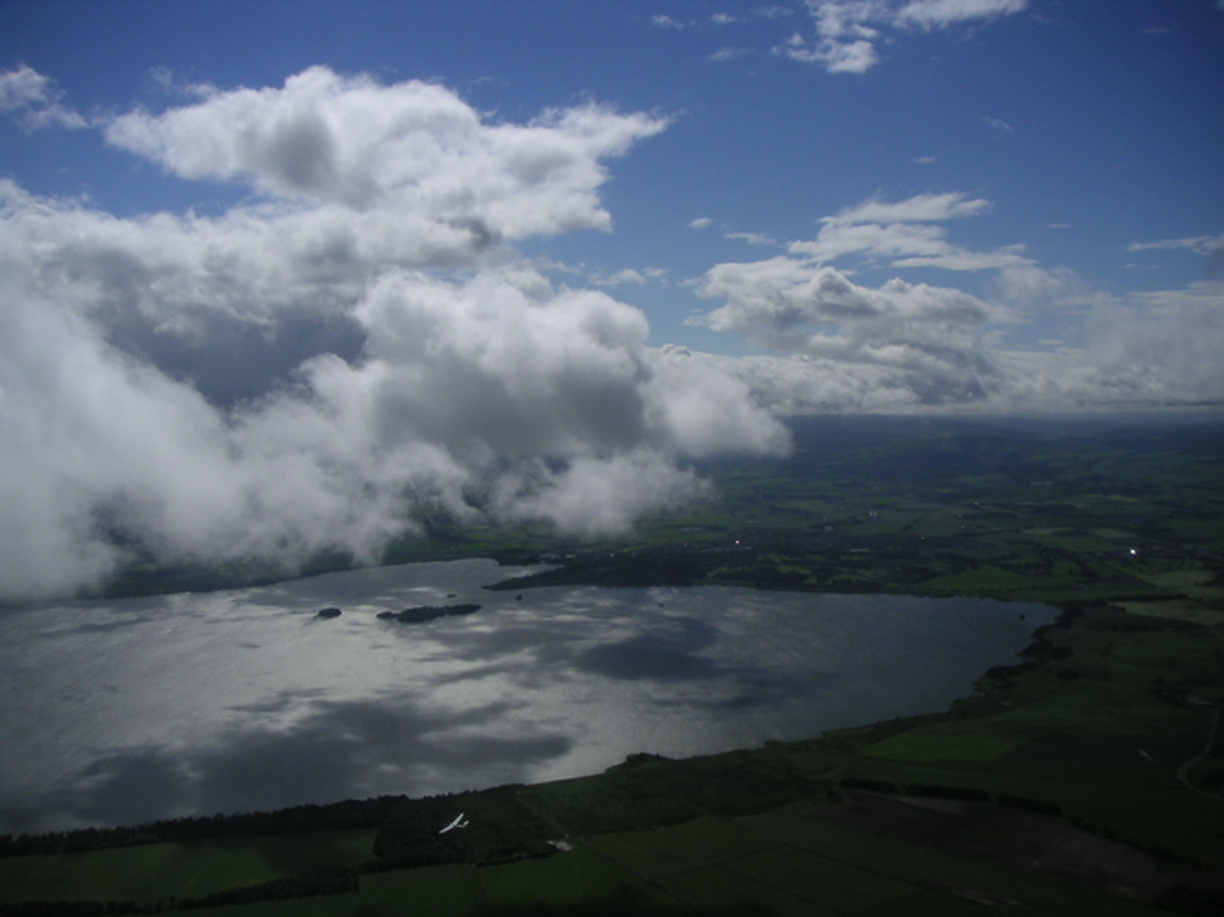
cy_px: 458
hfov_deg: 50.1
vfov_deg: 38.7
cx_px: 612
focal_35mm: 37
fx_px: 1308
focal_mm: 5.7
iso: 50
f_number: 6.7
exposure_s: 1/750
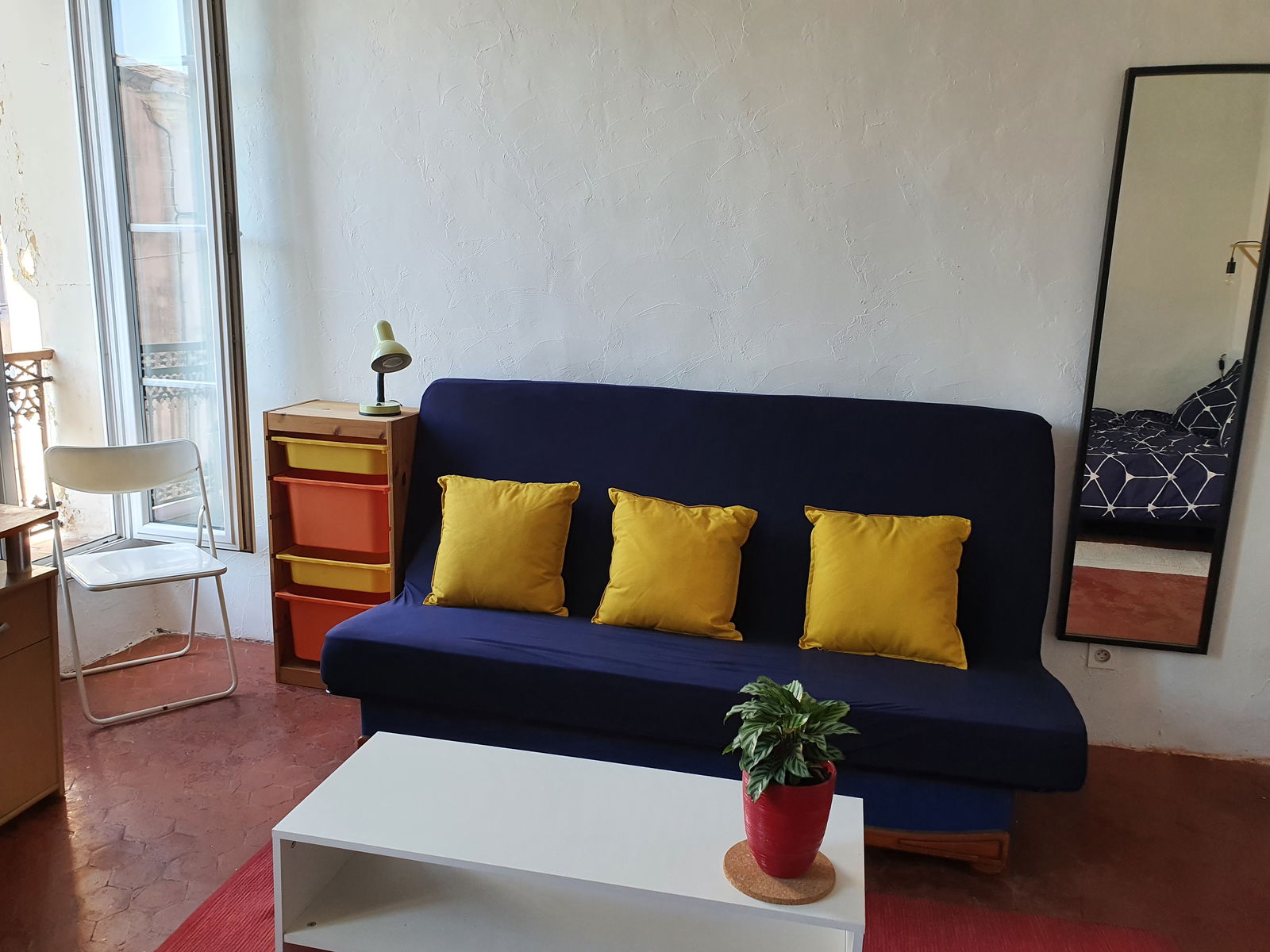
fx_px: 954
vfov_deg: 53.1
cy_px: 476
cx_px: 635
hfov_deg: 67.3
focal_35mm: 26
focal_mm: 4.32
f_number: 2.4
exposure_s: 1/120
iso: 100
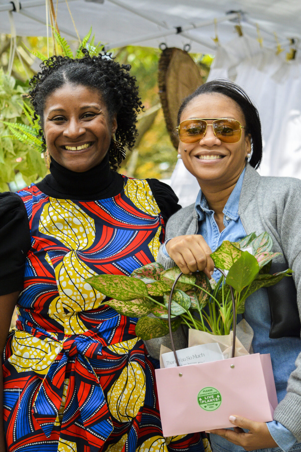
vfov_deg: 21.9
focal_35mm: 93
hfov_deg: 14.7
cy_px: 226
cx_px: 150
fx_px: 1166
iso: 1600
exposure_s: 1/1600
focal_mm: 62
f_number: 4.5
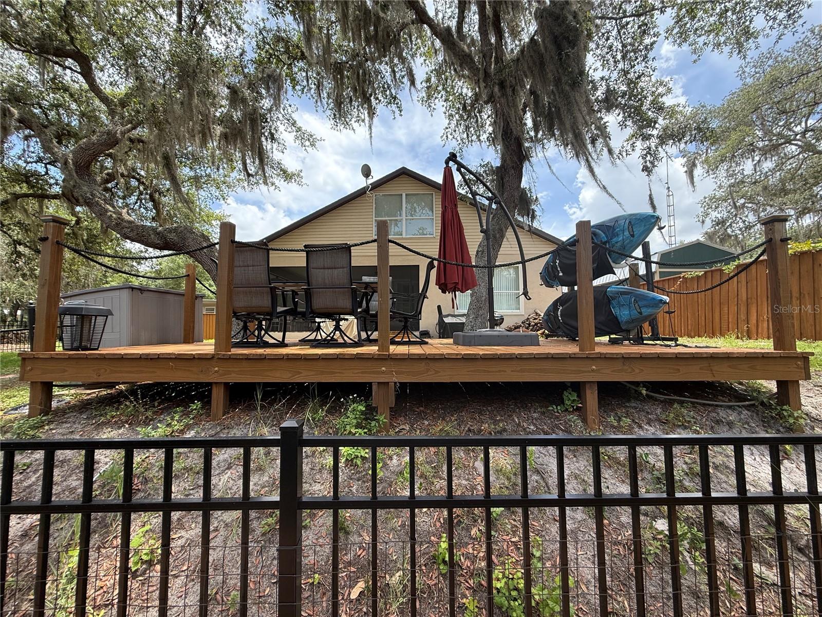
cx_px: 411
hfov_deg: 102.1
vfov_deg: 85.7
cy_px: 308
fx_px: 332
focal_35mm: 14
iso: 64
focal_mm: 2.22
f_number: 2.2
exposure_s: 1/475
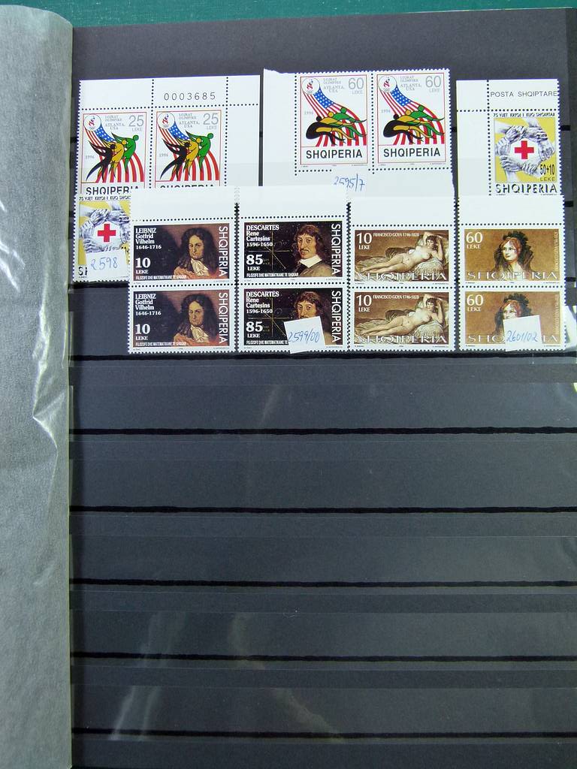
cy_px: 384
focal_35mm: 32
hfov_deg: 44.2
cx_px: 288
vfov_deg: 56.8
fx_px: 711
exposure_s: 1/80
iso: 160
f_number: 3
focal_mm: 5.7
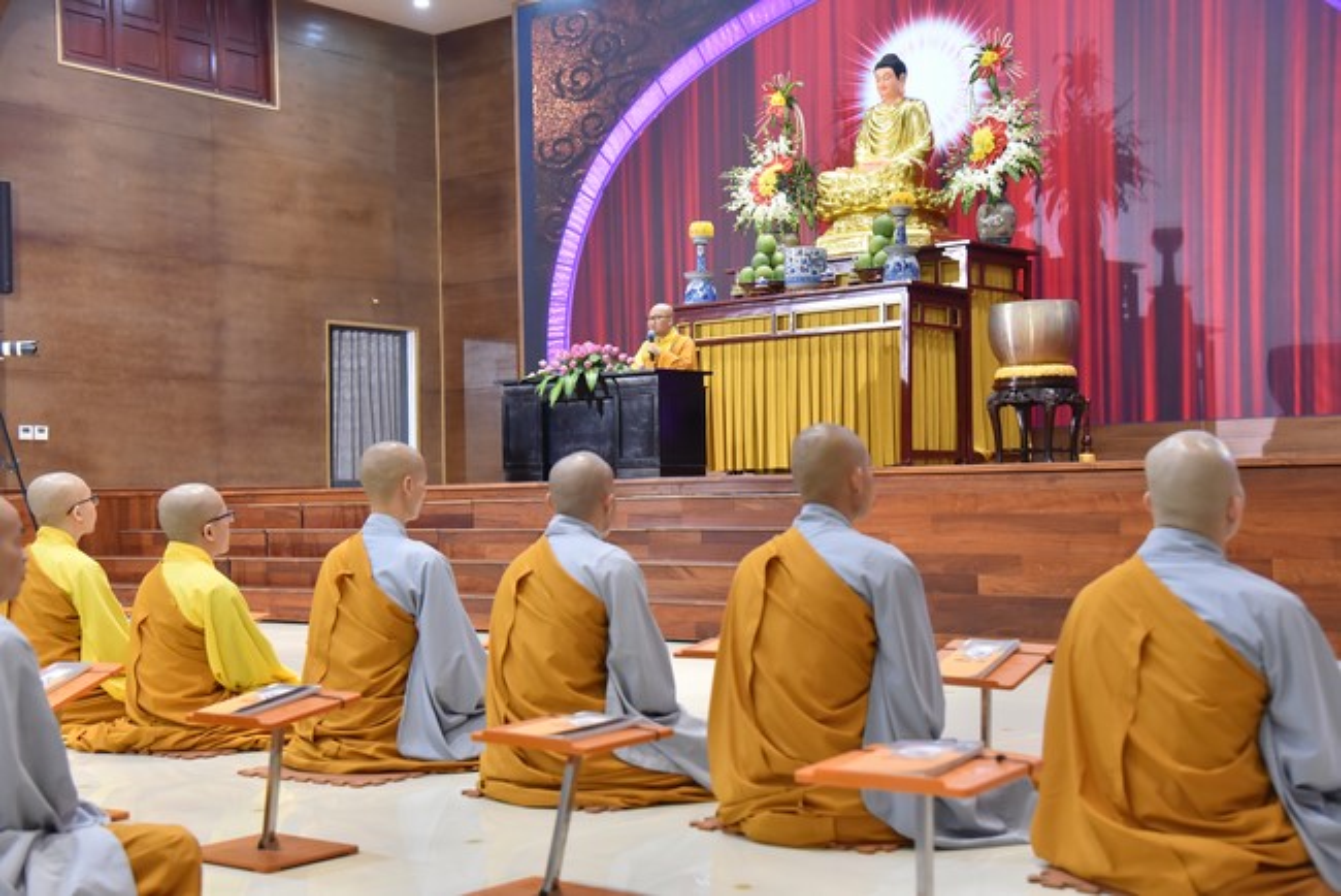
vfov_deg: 28.1
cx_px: 670
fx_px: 1789
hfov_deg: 41.1
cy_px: 448
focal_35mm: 48
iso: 3200
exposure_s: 1/125
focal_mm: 48
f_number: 5
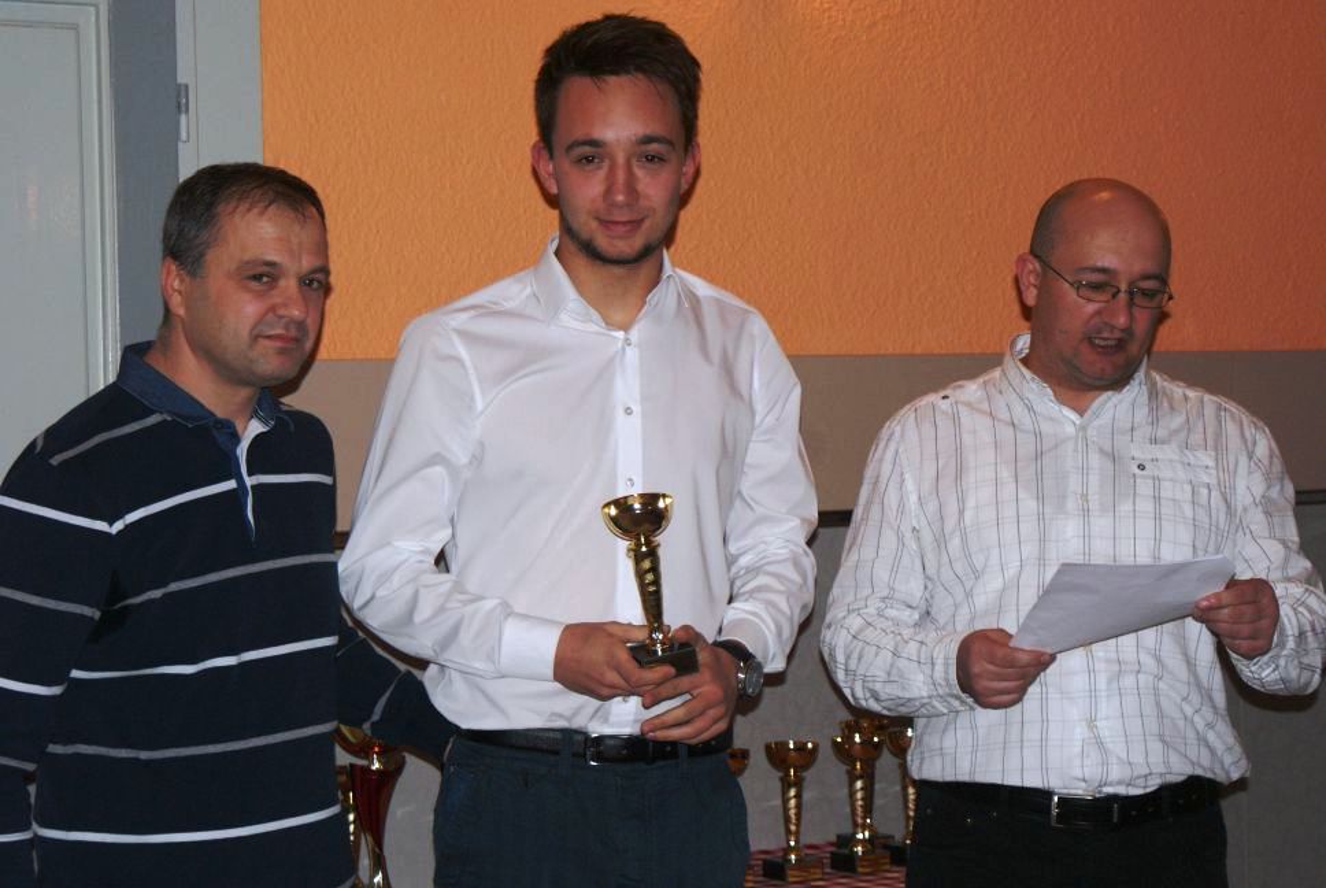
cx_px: 663
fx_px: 3319
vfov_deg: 15.2
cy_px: 444
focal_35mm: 90
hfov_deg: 22.6
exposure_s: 1/100
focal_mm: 60
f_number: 5.6
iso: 400
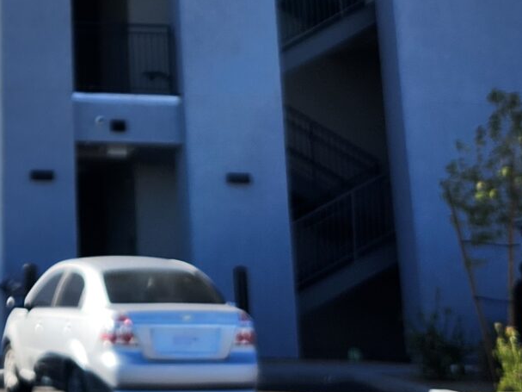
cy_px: -155
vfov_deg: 14.4
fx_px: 1462
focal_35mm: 97
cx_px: -31
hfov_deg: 19.5
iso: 25
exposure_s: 1/1123
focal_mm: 5.54
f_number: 1.8
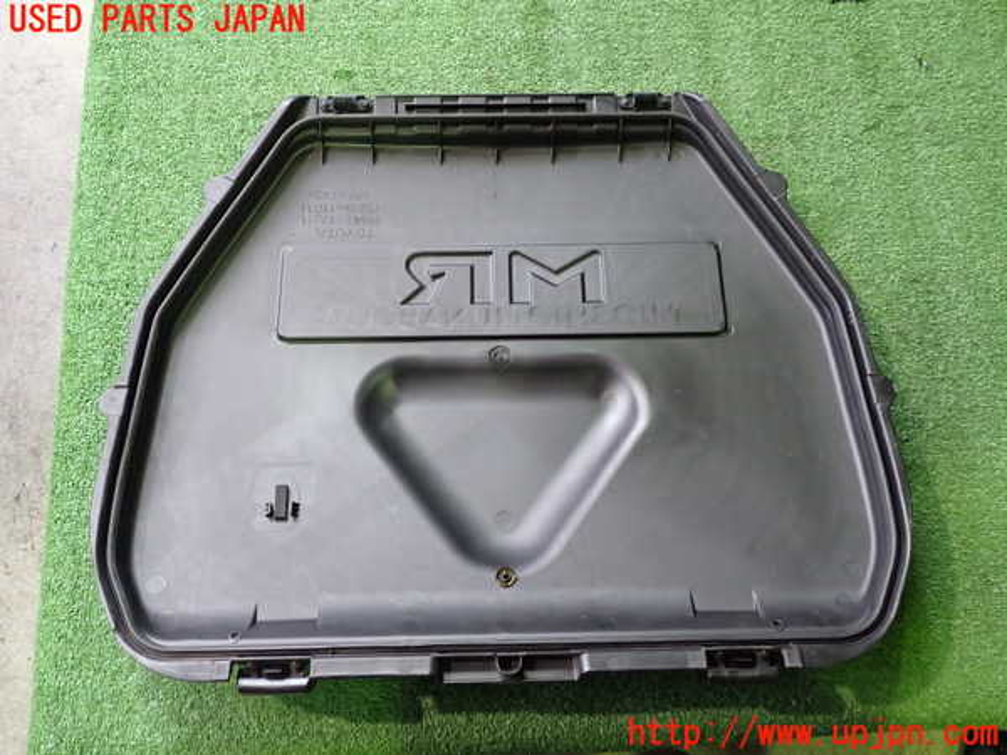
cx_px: 504
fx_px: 873
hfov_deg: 60.0
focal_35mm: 30
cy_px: 378
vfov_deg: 46.8
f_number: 2.3
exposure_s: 1/30
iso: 400
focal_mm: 5.4
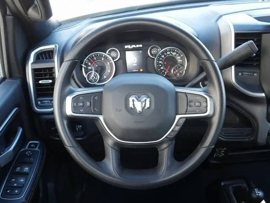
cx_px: 135
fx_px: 250
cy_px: 102
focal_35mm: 32
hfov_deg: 56.8
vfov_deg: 44.2
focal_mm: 16
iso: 640
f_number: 5
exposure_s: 1/60
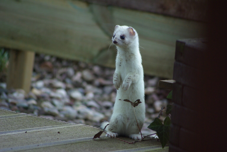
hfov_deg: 5.3
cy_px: 76
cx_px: 114
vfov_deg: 3.5
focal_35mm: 390
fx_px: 2462
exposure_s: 1/180
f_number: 5.6
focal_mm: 260
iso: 400
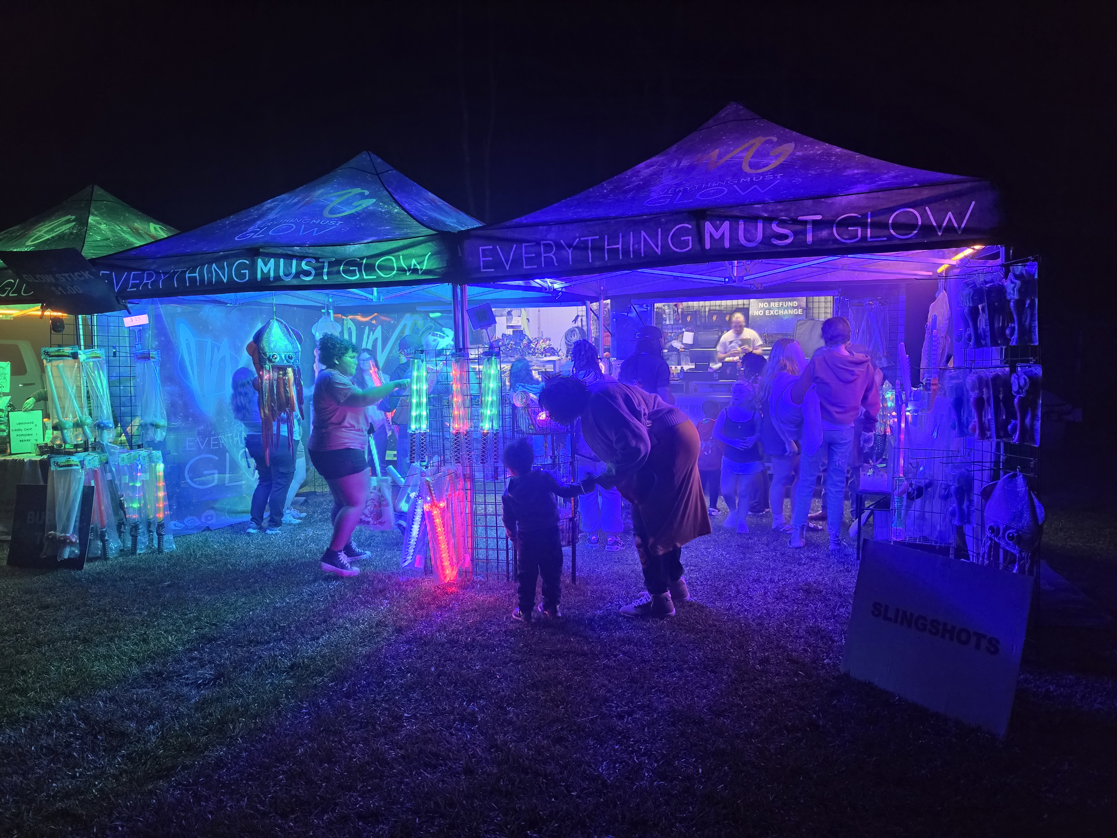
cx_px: 558
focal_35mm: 23
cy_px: 419
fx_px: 742
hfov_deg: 73.9
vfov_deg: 58.9
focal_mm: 6.5
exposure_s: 1/120
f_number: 1.4
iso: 500
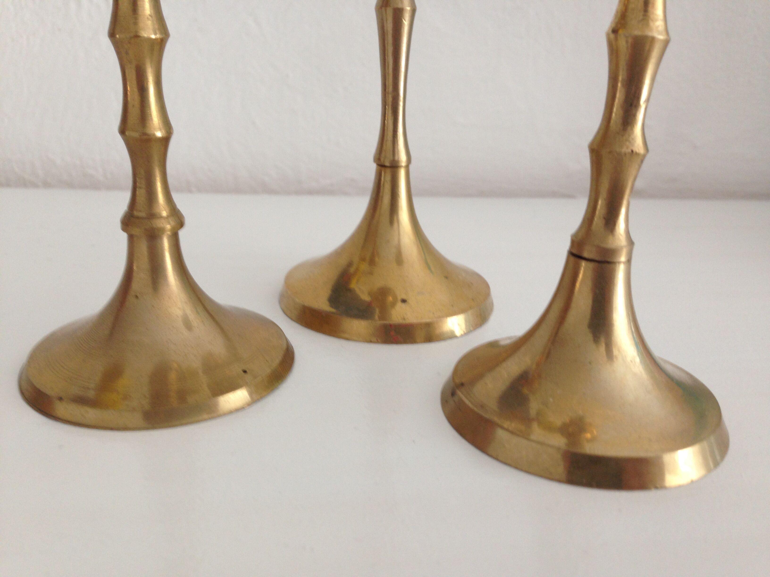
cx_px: 385
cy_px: 288
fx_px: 734
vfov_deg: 42.9
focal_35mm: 33
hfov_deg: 55.4
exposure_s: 1/20
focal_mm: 4.12
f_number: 2.4
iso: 80
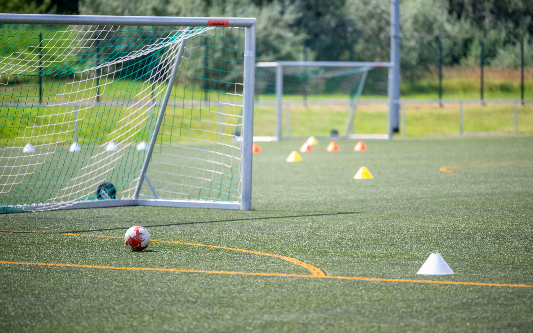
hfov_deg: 9.7
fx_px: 3152
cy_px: 150
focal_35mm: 217
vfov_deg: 6.0
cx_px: 283
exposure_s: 1/32000
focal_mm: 200
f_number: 2.8
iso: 6400
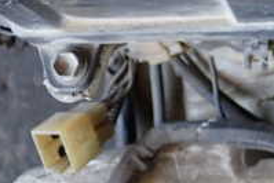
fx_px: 861
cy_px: -121
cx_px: 281
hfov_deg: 17.6
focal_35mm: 113
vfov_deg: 11.5
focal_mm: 6.37
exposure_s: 1/40
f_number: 2.5
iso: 200
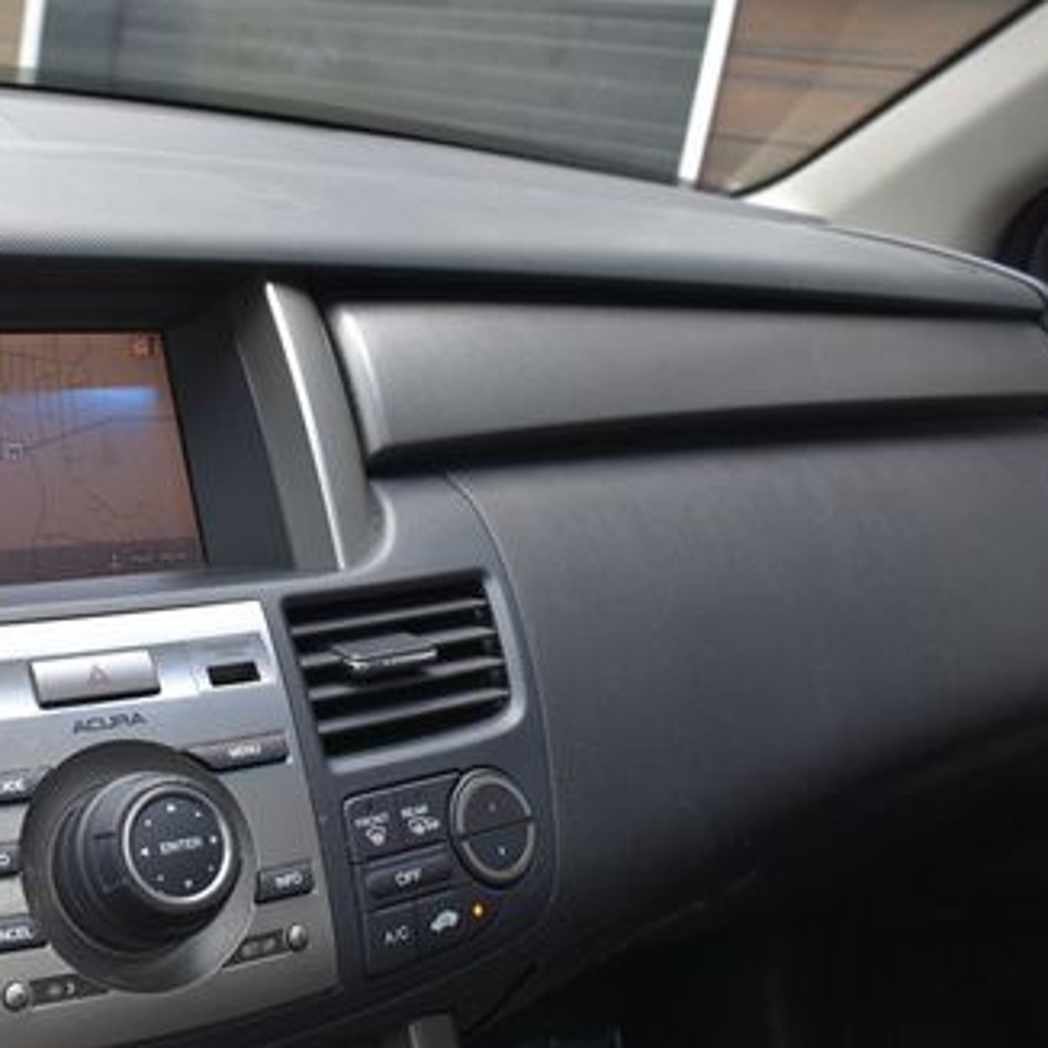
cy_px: 580
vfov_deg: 37.5
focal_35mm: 45
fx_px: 1541
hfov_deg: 36.3
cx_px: 215
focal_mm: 18
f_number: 4.5
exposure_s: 1/250
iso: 400
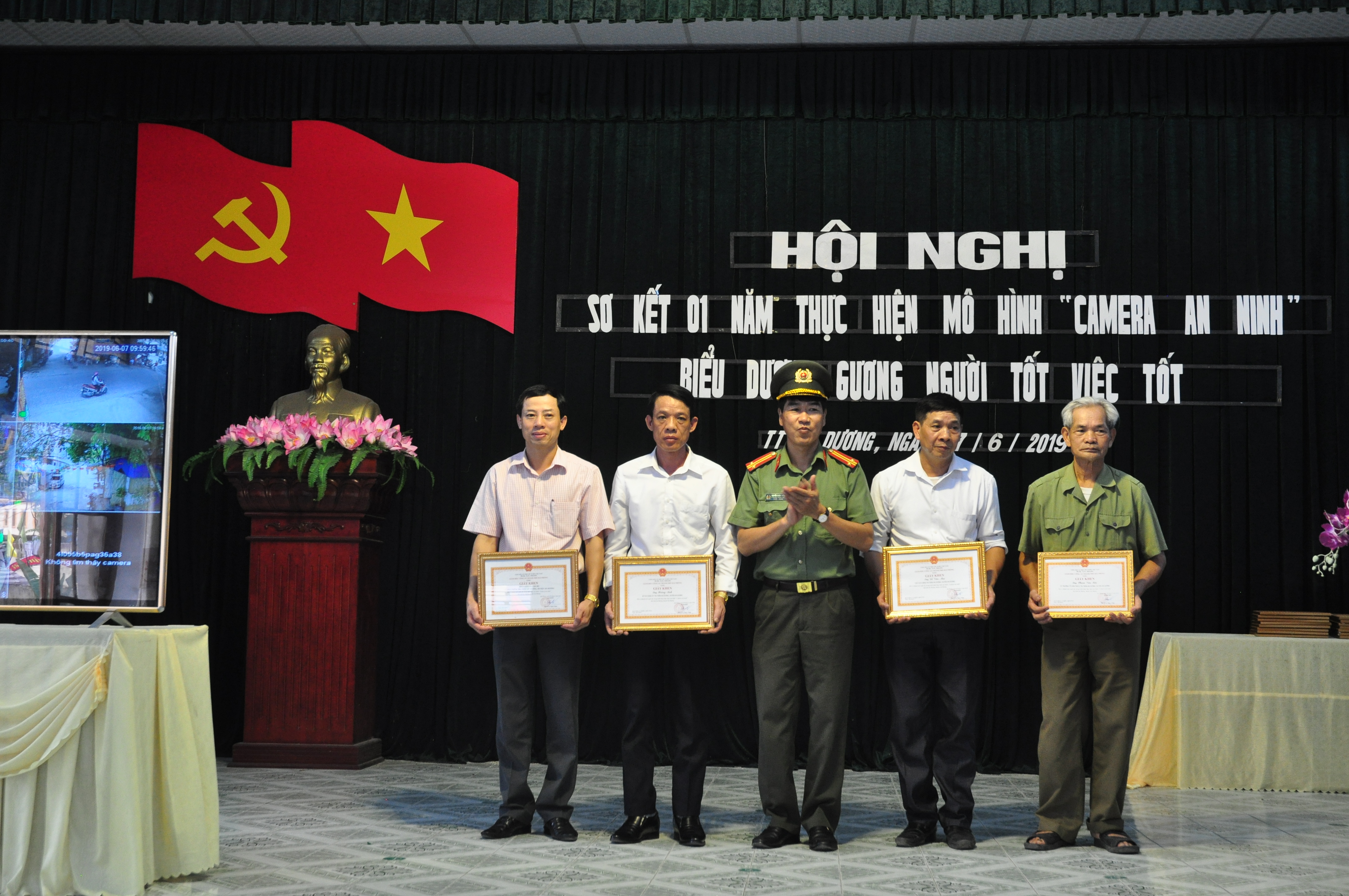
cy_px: 448
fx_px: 1909
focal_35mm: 51
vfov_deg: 26.4
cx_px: 674
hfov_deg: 38.9
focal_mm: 34
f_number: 5.6
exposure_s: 1/40
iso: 800
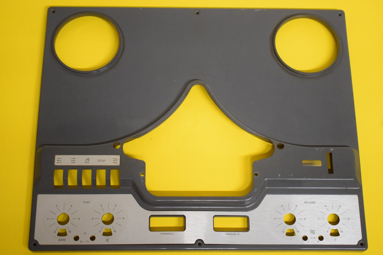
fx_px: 638
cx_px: 192
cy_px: 128
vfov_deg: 22.6
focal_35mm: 60
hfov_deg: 33.4
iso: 2500
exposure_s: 1/125
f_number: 4.8
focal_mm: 40
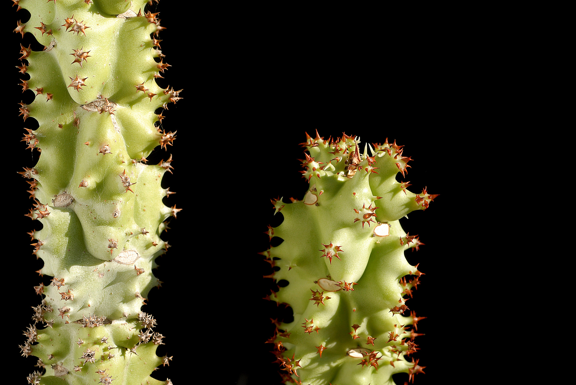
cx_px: 288
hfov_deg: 22.6
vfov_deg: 15.2
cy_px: 192
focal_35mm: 90
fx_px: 1442
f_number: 22
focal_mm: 60
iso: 200
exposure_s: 1/125
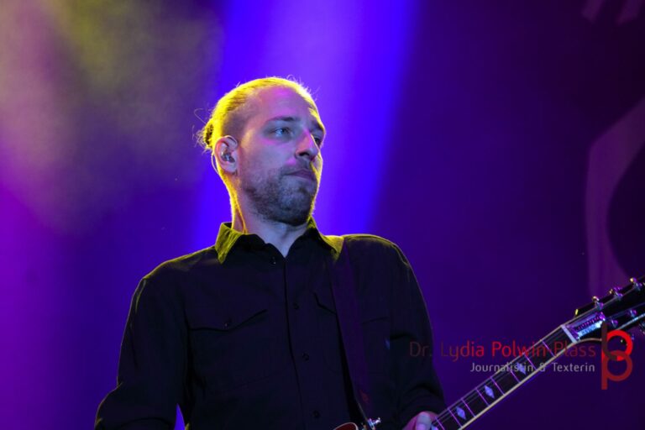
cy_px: 215
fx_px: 4703
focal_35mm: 262
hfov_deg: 7.8
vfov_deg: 5.2
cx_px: 322
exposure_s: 1/320
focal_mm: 175
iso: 2500
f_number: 6.3
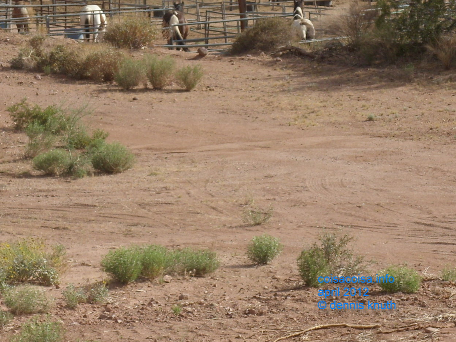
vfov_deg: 6.2
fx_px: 3135
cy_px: 43
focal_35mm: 238
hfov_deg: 8.3
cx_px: 11
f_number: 6.4
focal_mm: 18.9
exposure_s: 1/239
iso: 50
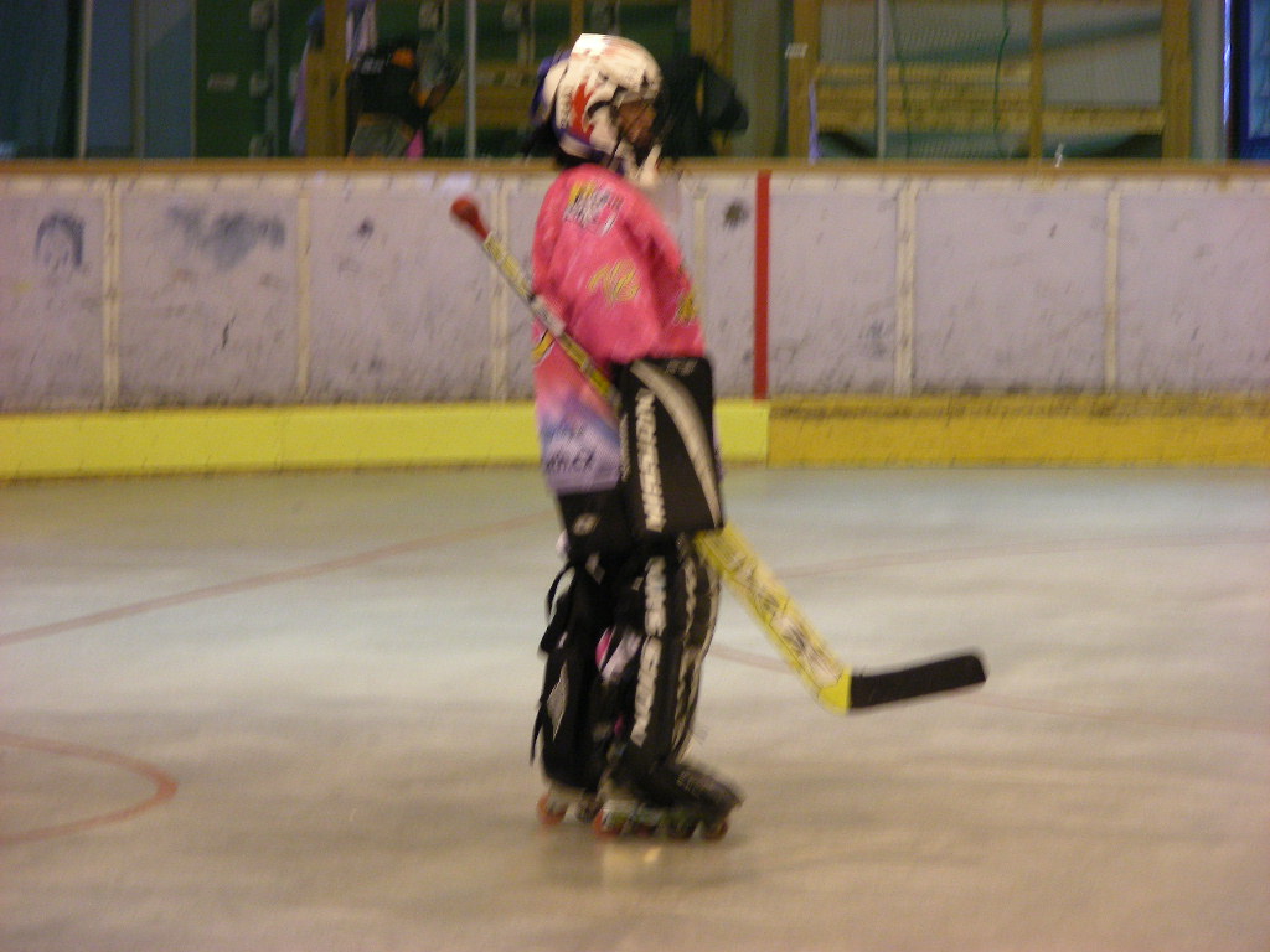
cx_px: 635
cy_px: 476
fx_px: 7191
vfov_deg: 7.6
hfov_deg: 10.1
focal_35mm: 196
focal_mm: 32.7
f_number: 3.5
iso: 200
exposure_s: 1/21.5
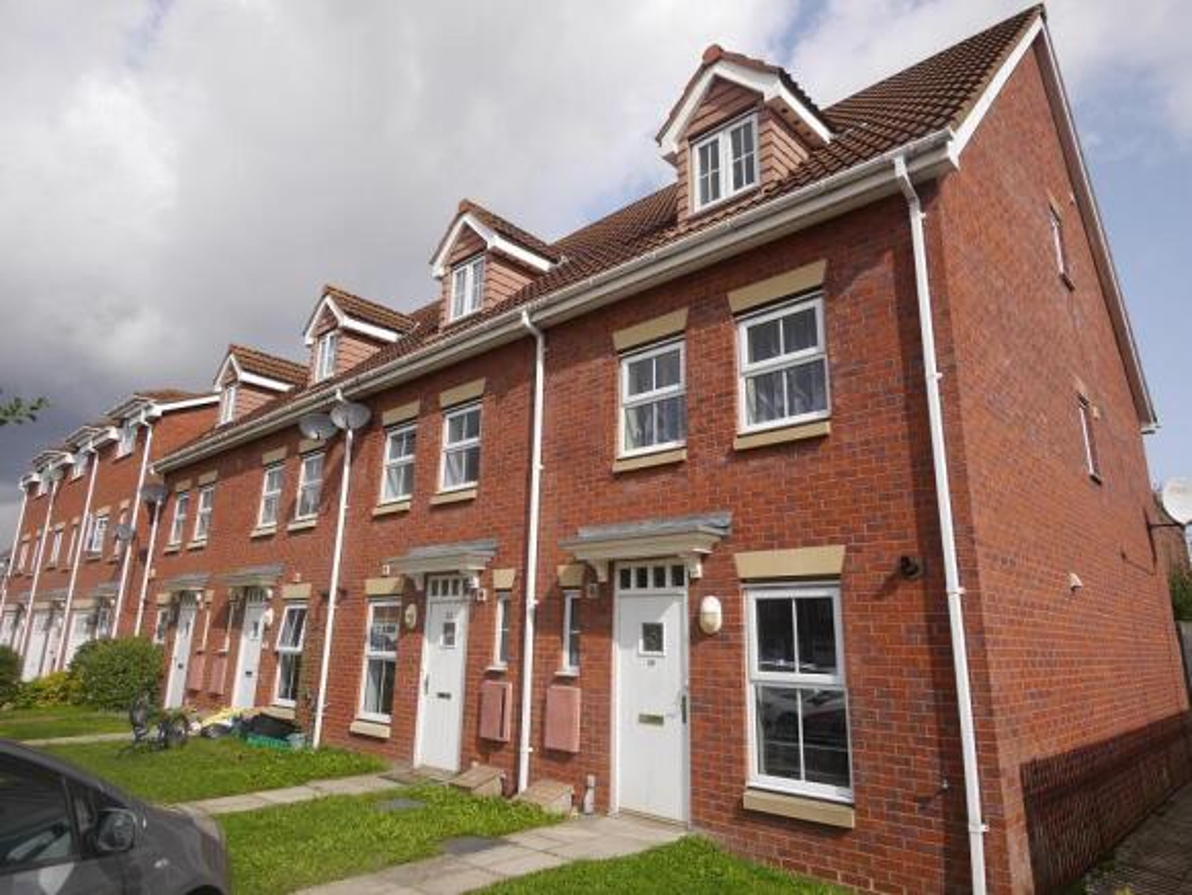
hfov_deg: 76.4
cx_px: 596
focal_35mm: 22
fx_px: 758
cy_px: 448
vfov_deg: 61.1
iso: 160
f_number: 7.1
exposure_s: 1/400
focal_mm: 11
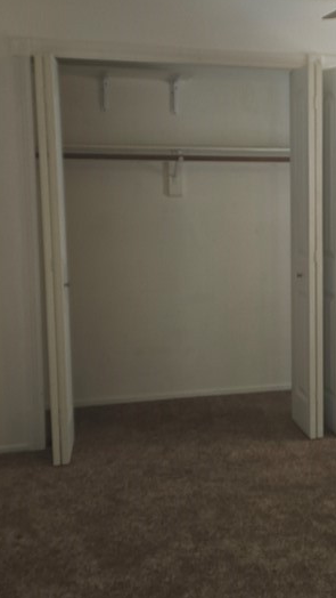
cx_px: 303
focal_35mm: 49
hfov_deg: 23.8
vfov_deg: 42.1
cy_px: 276
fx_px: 776
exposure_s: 1/60
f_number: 1.7
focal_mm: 6.3
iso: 50
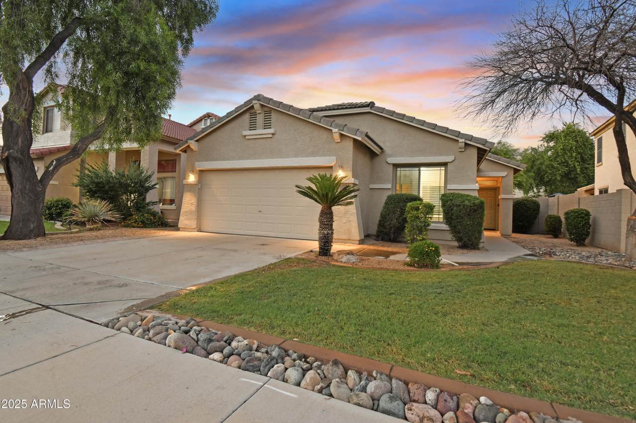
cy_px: 212
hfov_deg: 100.4
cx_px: 318
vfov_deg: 77.3
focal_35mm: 15
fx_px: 265
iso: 200
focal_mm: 10
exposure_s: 5
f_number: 9
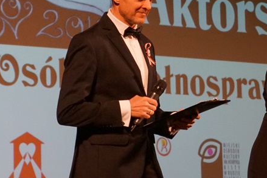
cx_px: 240
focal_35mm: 290
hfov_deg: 7.1
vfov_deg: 4.7
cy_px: 42
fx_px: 2152
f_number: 5.6
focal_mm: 85
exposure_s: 1/100
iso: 3200
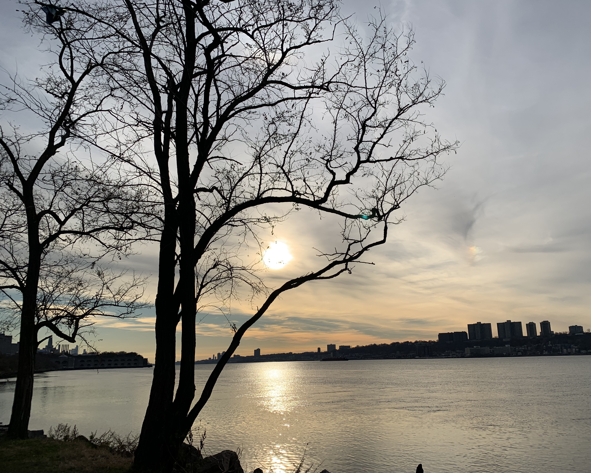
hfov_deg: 62.1
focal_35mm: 28
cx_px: 321
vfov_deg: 51.5
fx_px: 490
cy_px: 241
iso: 25
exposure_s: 1/5714
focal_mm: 4.25
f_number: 1.8
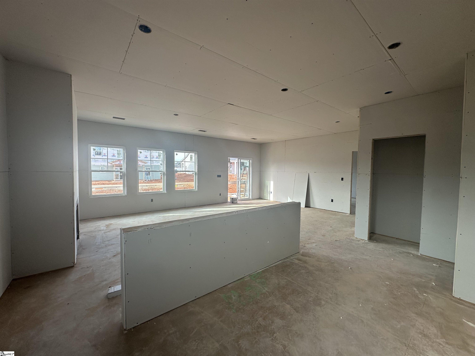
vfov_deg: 85.7
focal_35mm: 14
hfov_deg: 102.1
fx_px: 192
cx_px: 238
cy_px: 178
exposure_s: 1/99
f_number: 2.2
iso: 50
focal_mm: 2.22
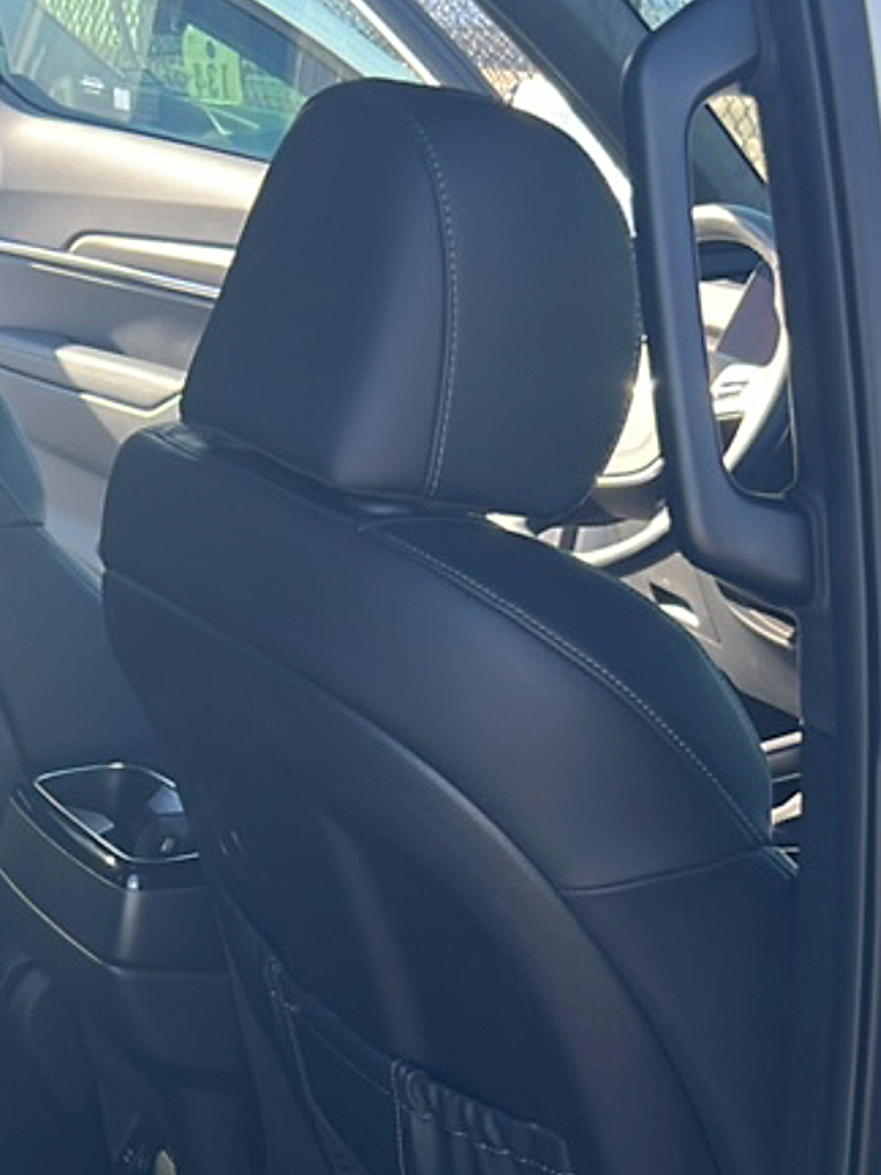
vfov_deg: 31.7
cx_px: -251
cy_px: 857
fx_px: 2036
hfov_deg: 22.0
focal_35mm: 60
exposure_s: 1/333
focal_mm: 5.7
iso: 64
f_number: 1.5
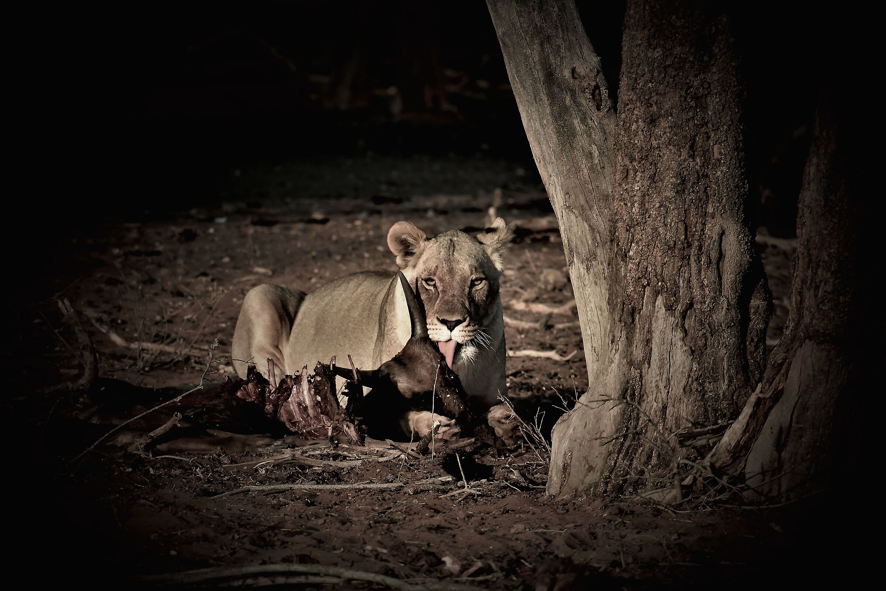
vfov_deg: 3.1
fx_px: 11074
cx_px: 443
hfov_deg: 4.6
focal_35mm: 450
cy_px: 296
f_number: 6.3
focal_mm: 300
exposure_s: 1/400
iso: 450
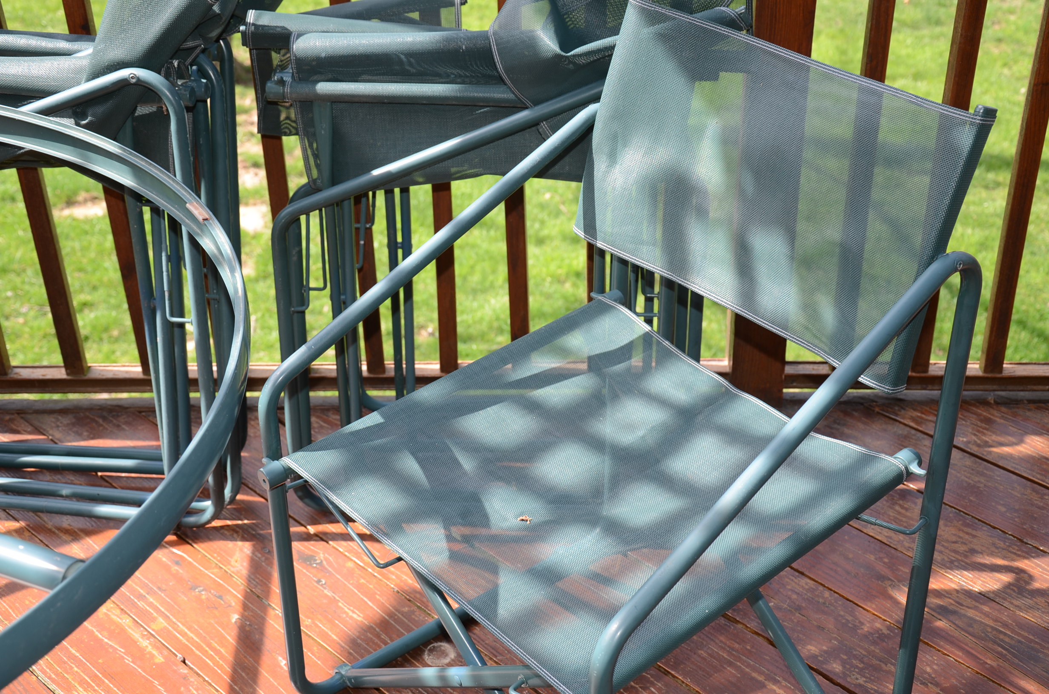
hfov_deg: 37.9
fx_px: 1527
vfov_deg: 25.6
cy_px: 347
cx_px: 524
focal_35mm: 52
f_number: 5
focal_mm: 35
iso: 100
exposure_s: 1/100
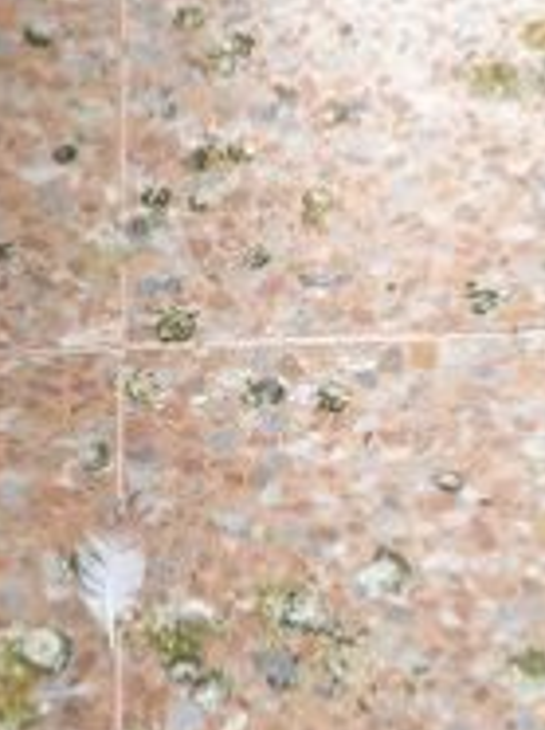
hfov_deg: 9.4
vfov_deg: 12.5
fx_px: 3299
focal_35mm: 157
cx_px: 251
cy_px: 84
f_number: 4.5
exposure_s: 1/60
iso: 1400
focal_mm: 29
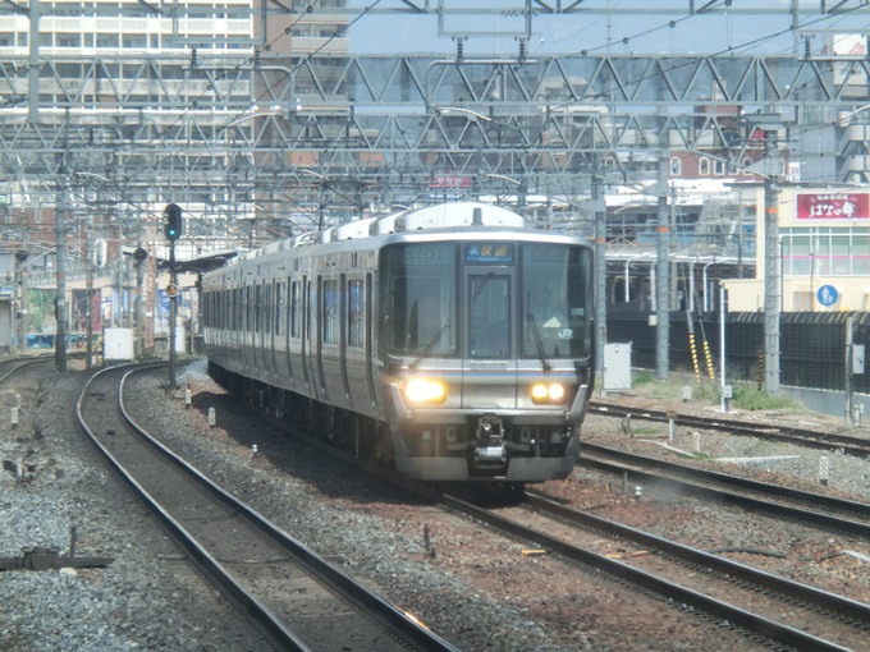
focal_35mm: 300
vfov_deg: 5.0
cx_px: 435
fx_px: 7540
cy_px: 326
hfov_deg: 6.6
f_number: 5.9
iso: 250
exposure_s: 1/320
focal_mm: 53
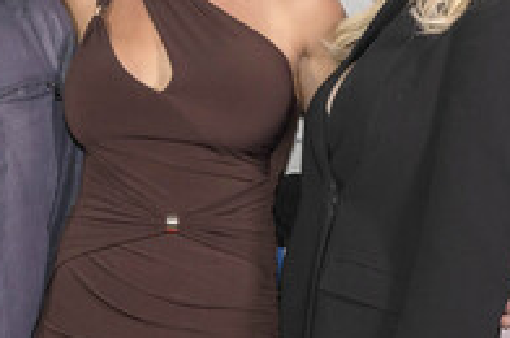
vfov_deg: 12.8
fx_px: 1499
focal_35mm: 106
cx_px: 7
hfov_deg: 18.8
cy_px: 55
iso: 800
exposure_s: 1/200
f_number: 5
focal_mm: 46
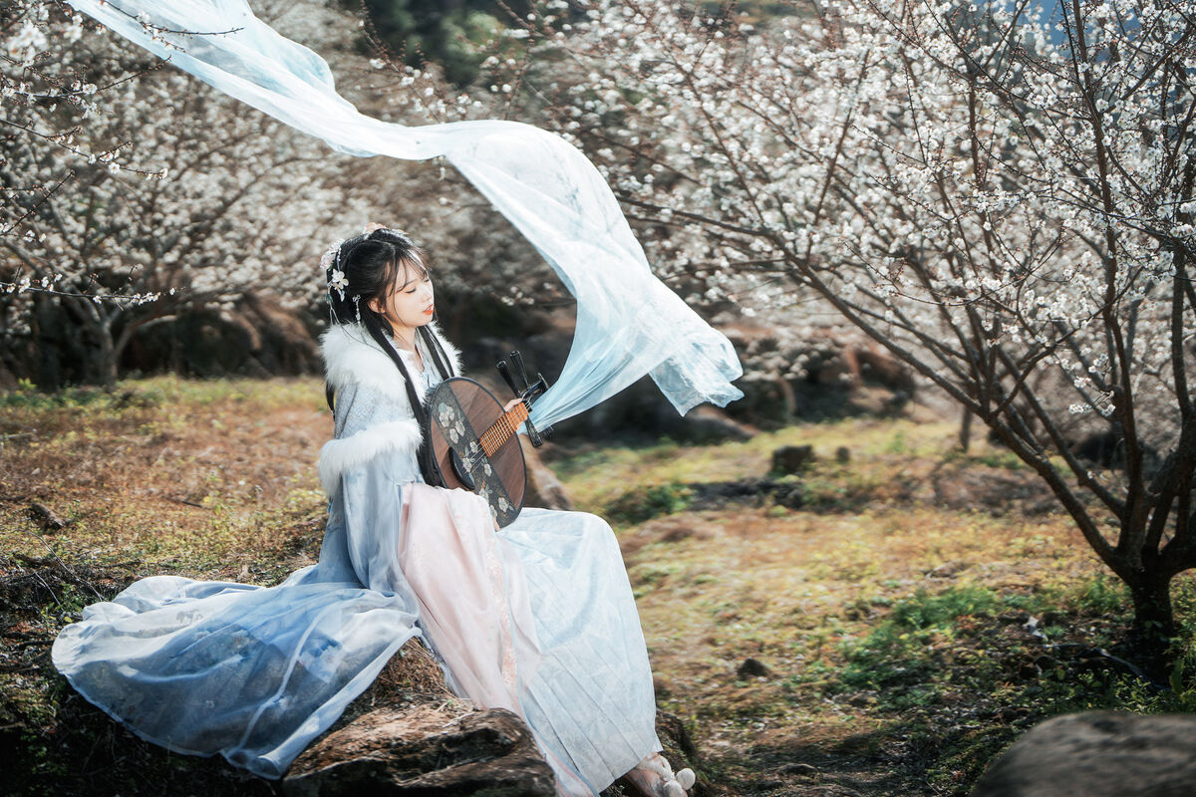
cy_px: 398
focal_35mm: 50
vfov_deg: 27.0
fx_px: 1661
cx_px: 598
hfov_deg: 39.6
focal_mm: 50
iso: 100
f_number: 1.3
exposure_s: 1/8000
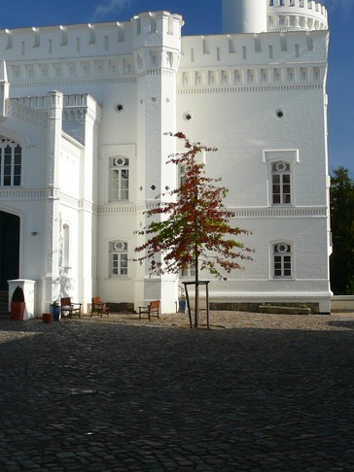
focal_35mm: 54
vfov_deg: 35.5
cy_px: 195
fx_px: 737
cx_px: 171
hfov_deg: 27.0
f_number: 5.6
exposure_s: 1/250
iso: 100
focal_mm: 7.4
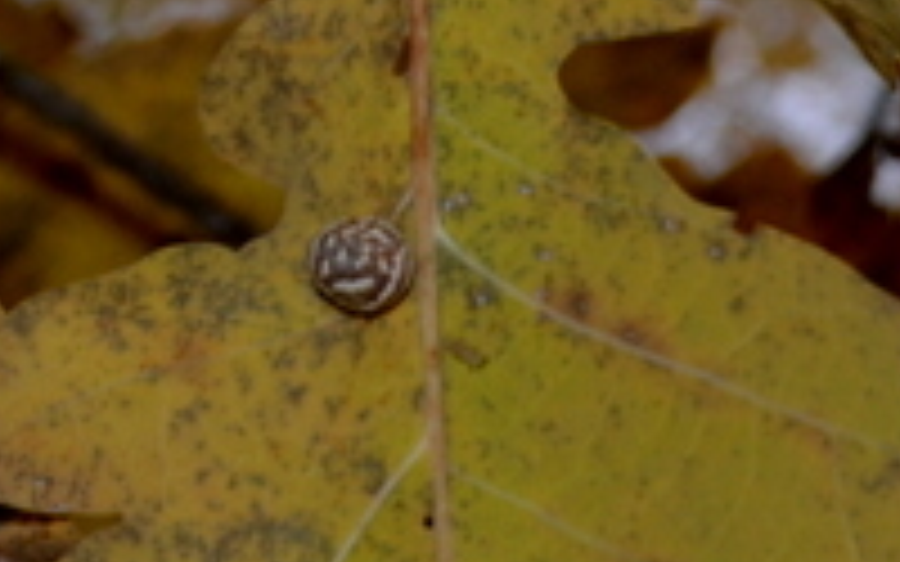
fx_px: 4807
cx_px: 1300
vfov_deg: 6.6
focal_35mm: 196
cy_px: 890
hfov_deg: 10.4
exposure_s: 1/60
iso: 100
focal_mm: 32
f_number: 8
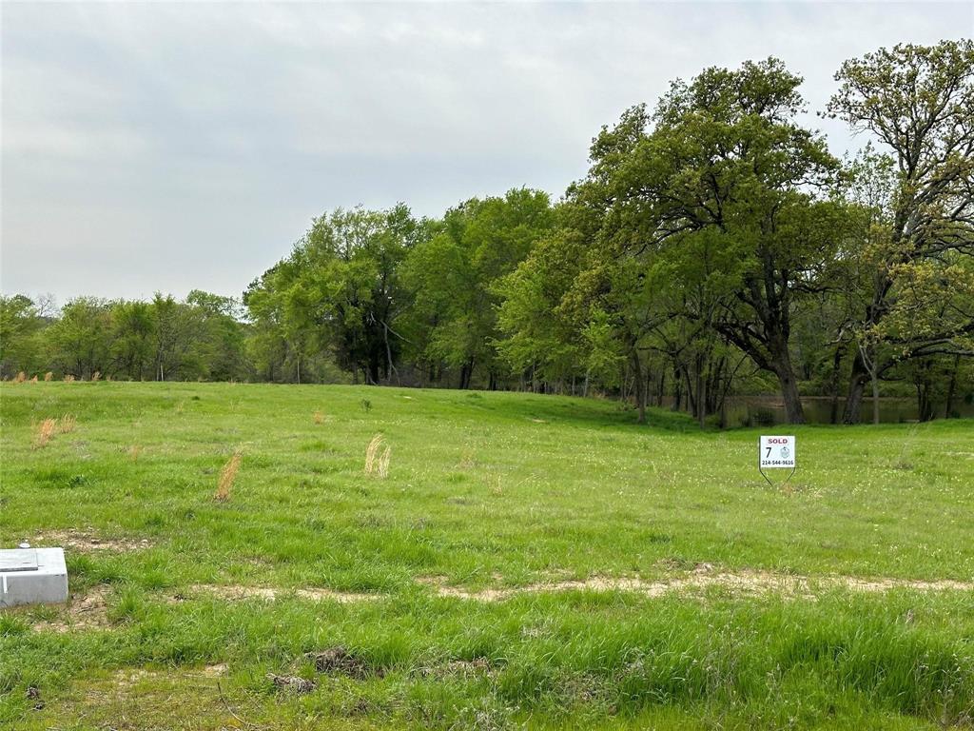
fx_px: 1351
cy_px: 366
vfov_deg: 30.3
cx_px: 487
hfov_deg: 39.7
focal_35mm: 48
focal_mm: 6.86
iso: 64
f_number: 1.78
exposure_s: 1/3058
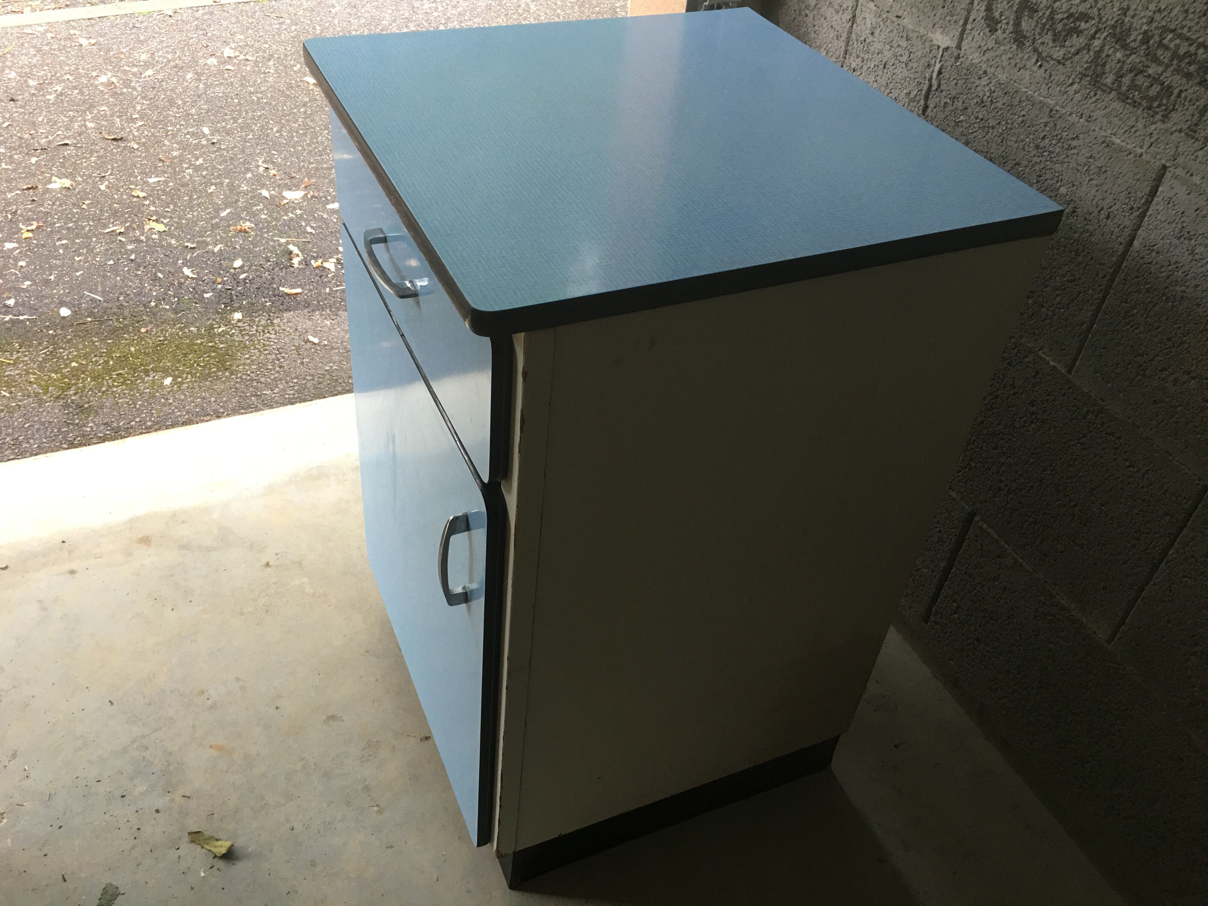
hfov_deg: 61.7
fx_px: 1012
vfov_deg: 48.2
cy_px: 453
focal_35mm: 29
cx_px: 604
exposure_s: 1/17
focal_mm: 4.15
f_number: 2.2
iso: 64
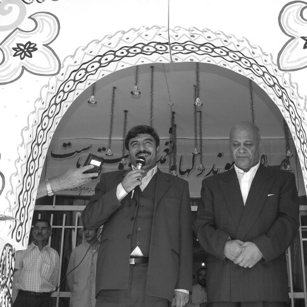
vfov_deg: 36.1
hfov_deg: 36.0
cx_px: 176
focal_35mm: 47
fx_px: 472
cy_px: 154
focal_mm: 24
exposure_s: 1/250
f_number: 9
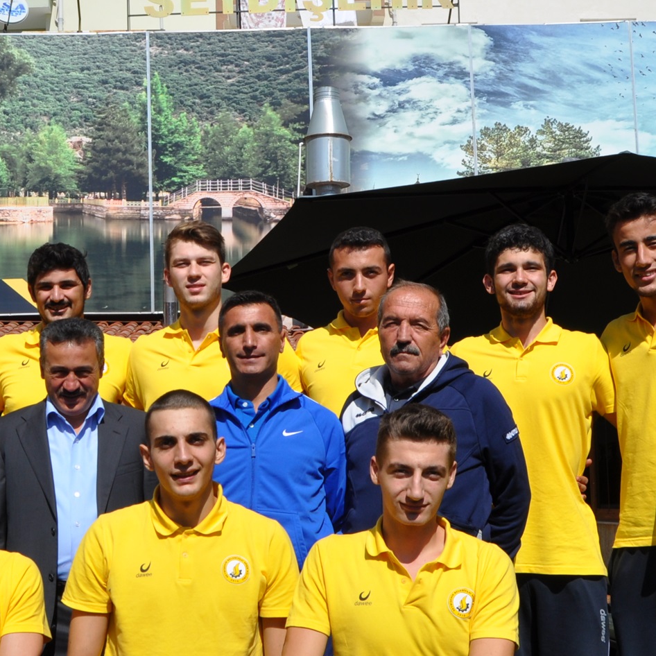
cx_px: 169
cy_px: 339
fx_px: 1351
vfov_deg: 27.3
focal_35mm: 63
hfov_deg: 27.0
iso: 200
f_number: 11
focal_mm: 18
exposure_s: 1/500
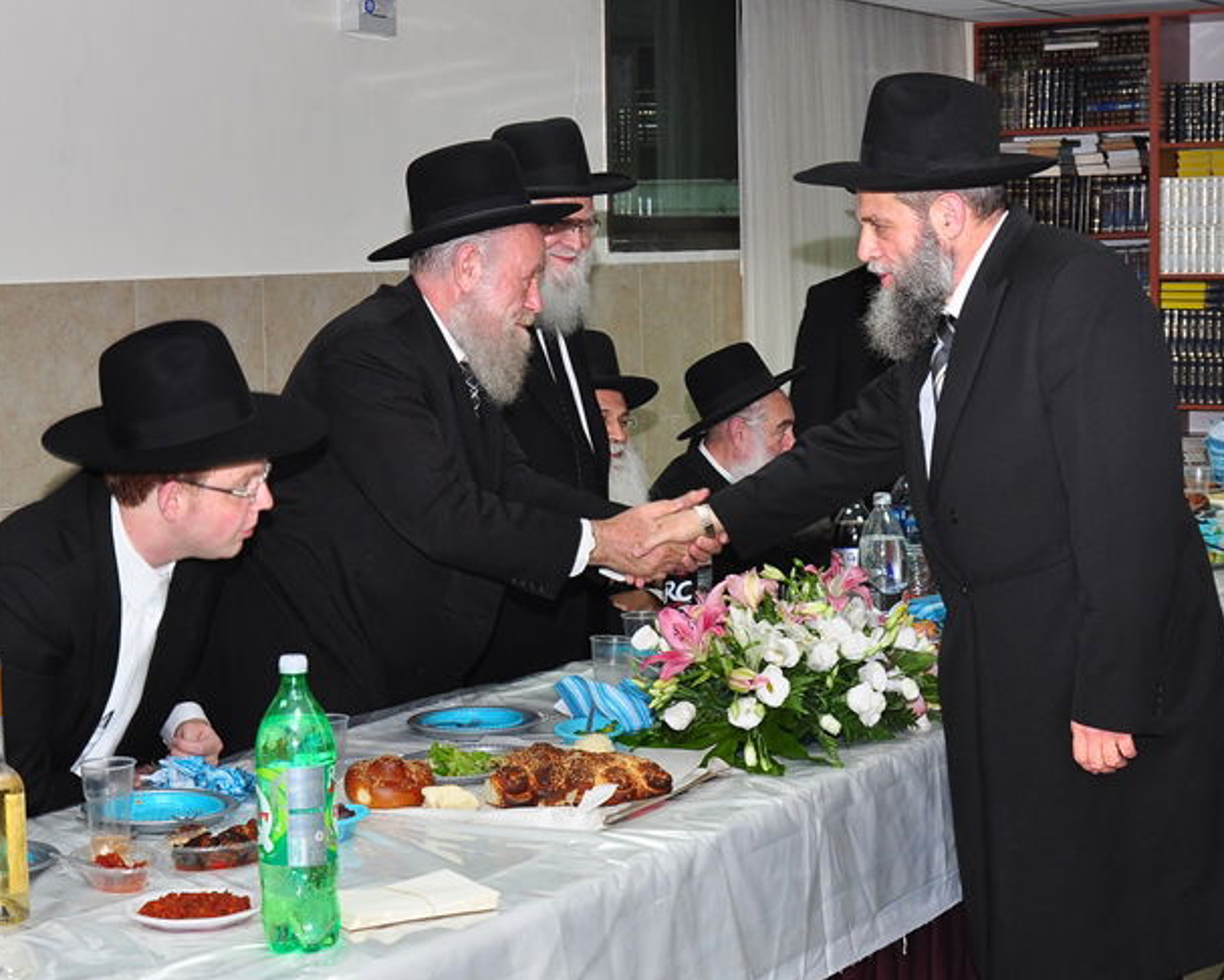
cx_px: 587
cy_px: 522
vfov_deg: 22.2
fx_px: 2493
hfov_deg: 27.6
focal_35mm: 69
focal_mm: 29
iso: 400
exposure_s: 1/60
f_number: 6.3
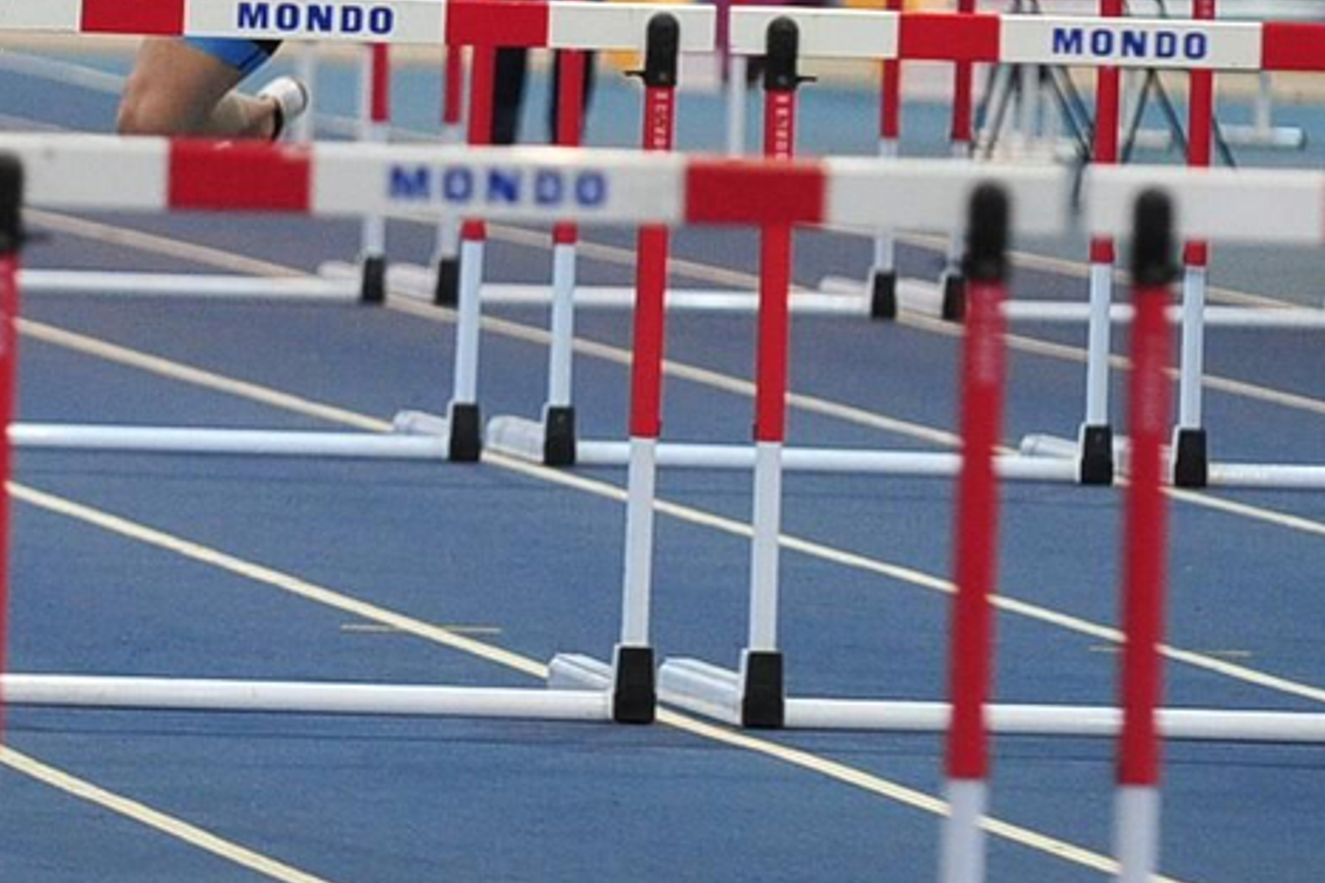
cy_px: -123
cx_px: 289
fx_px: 21382
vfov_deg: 2.4
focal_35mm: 581
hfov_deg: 3.5
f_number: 2.8
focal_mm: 170
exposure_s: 1/500
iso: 3200
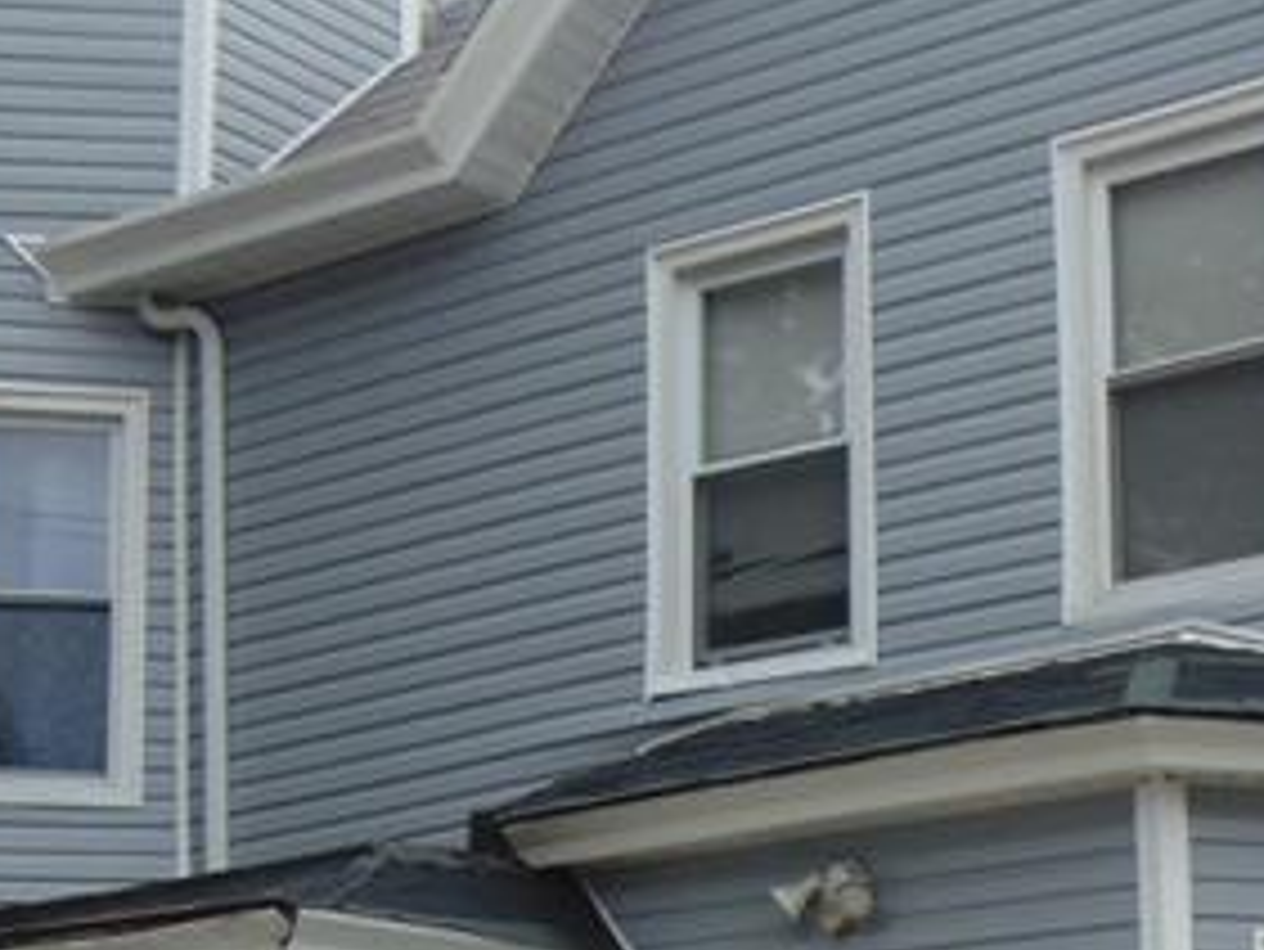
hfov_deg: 21.5
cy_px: 986
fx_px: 3324
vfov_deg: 15.9
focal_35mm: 91
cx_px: 805
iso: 80
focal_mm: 4.5
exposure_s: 1/800
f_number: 3
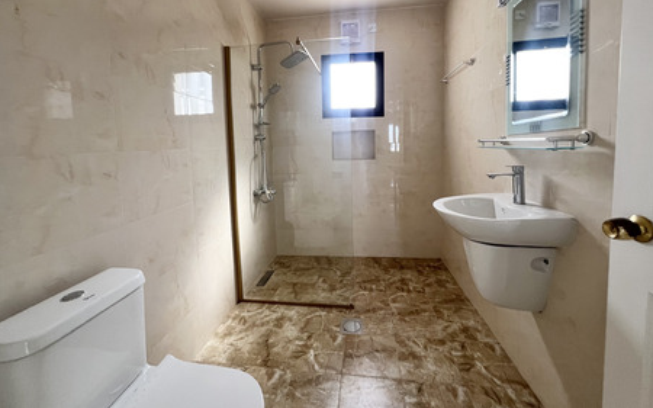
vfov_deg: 77.7
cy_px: 163
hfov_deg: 105.3
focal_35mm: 14
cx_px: 330
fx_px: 249
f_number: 1.8
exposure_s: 1/99
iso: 250
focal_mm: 1.57
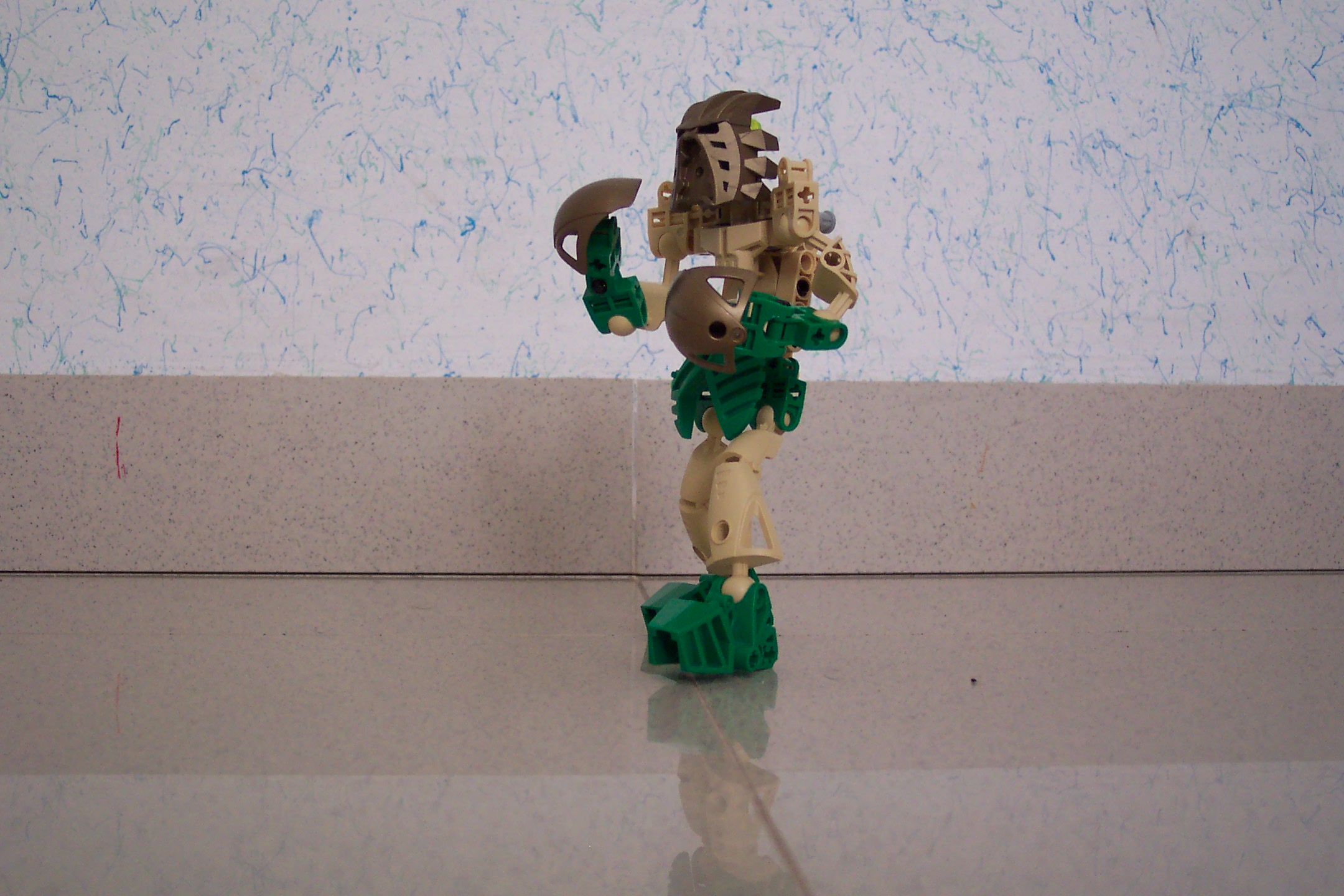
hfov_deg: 50.7
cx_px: 672
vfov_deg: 35.1
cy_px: 448
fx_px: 1419
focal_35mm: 38
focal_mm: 8
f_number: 2.8
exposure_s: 1/20
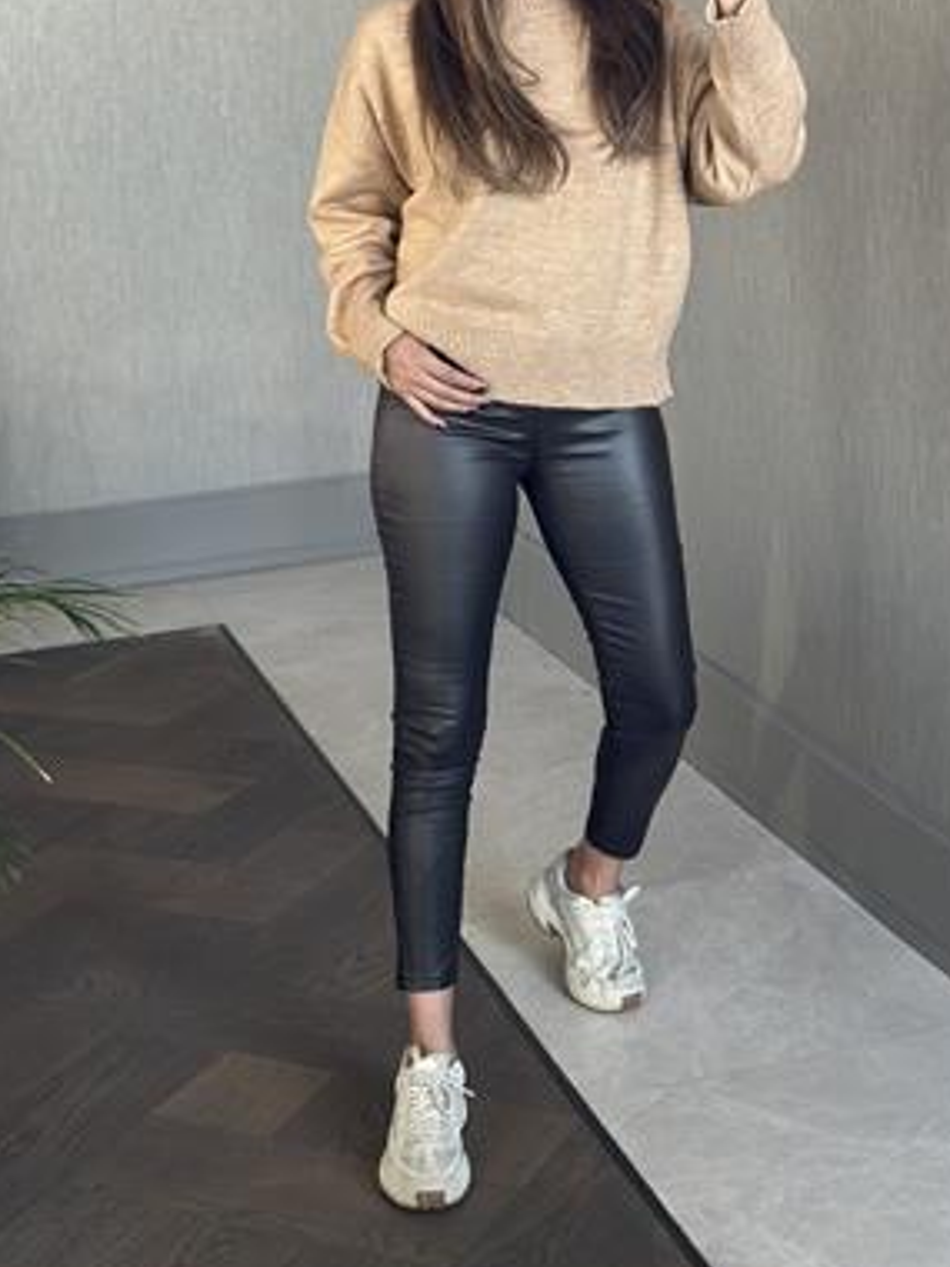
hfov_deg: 22.9
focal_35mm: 64
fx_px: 2342
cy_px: 453
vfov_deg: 30.1
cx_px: 510
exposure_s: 1/60
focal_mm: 6.86
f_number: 1.78
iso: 160
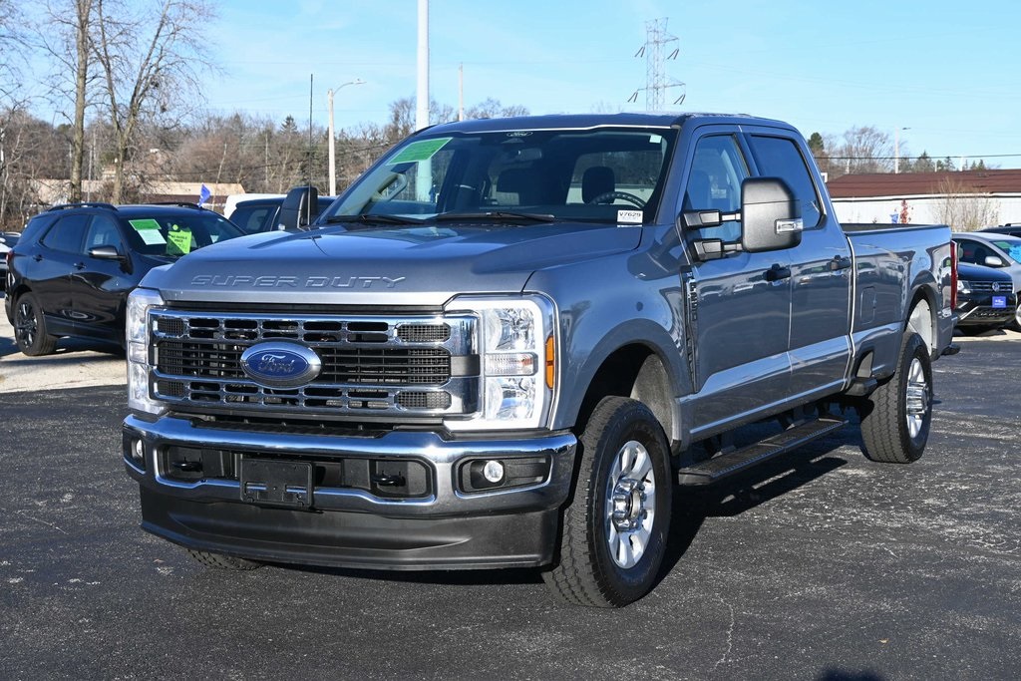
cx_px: 510
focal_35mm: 57
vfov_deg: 23.8
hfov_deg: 35.0
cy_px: 340
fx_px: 1617
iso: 100
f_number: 6.3
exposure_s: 1/320
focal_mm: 38
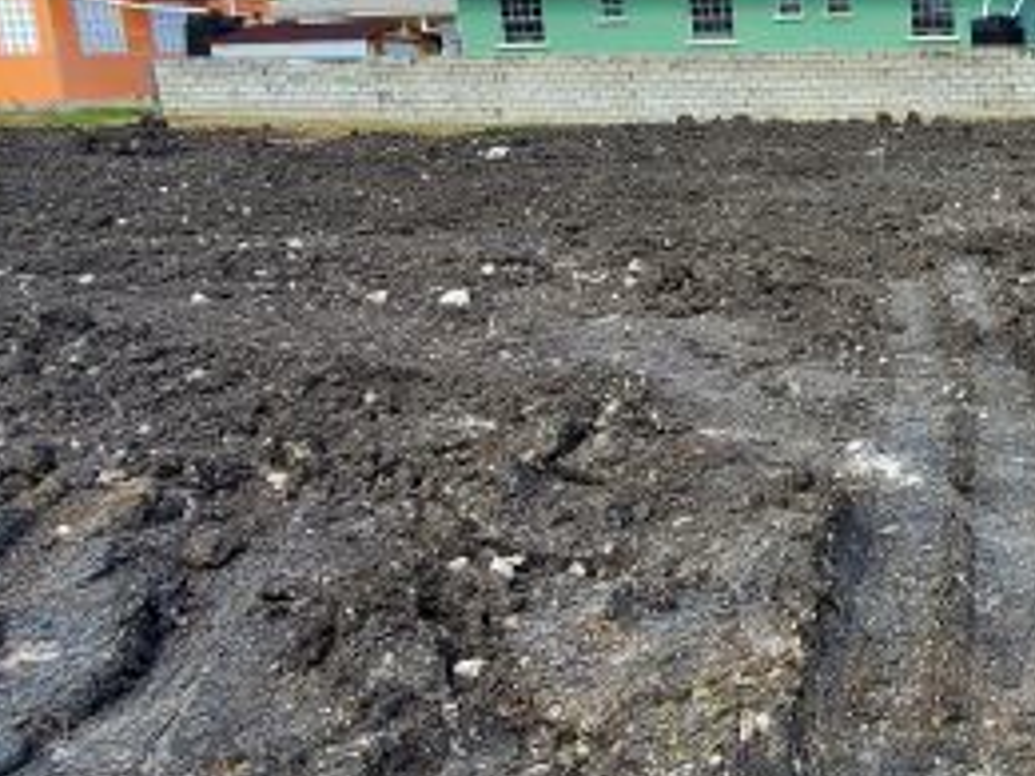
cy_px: 298
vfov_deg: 35.8
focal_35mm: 40
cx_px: 1119
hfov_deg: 39.1
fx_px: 1196
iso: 50
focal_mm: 1.8
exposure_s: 1/611
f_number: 2.2
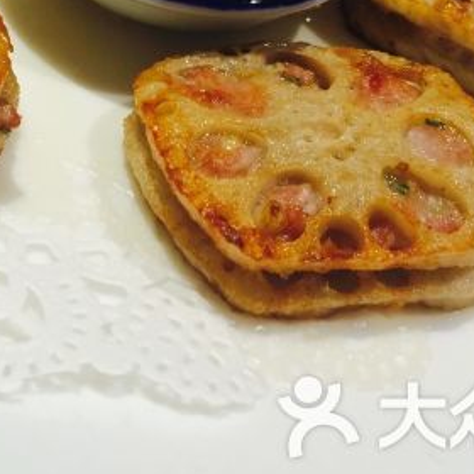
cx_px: 110
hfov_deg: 26.5
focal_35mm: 64
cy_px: 60
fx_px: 991
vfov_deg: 26.1
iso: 80
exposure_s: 1/30
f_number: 2.2
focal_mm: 4.15
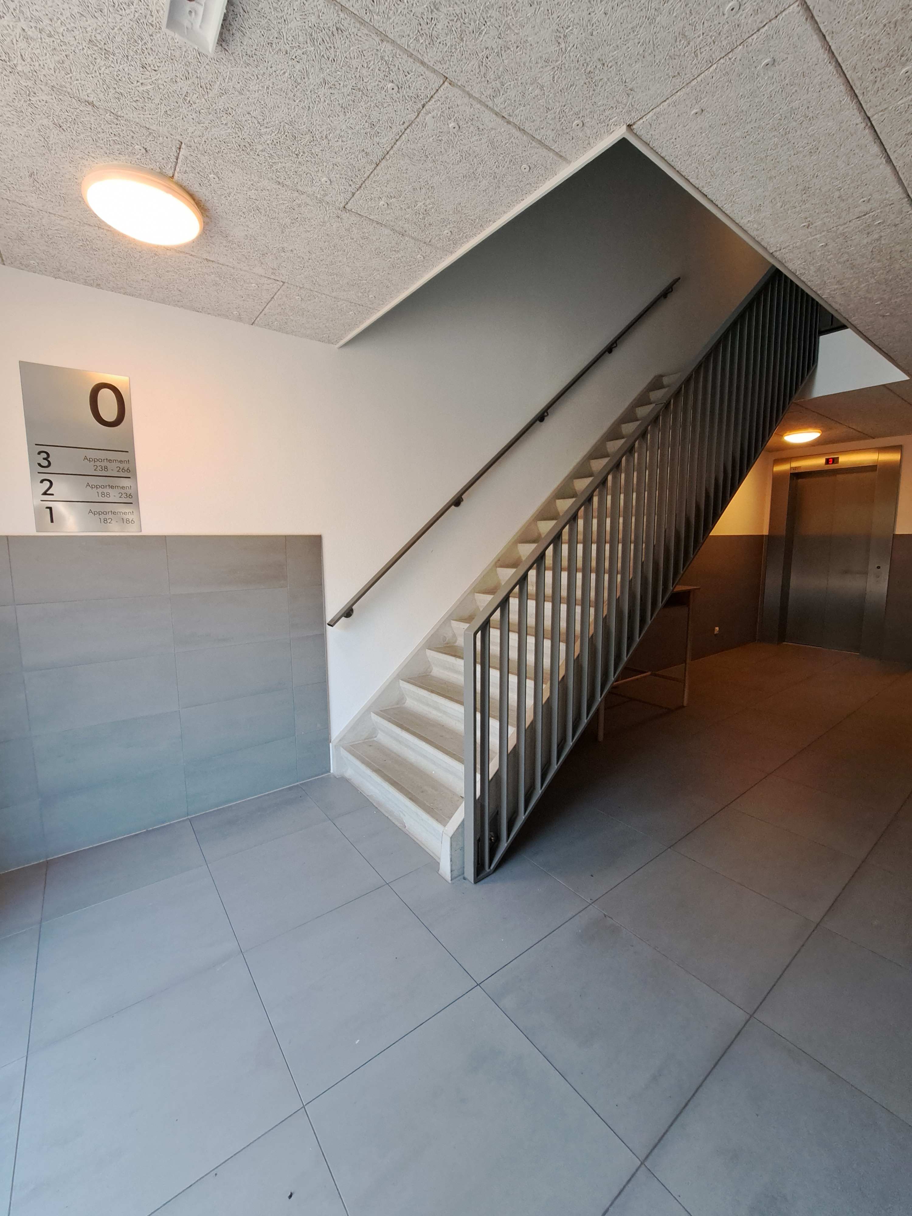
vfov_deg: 106.2
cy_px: 608
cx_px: 456
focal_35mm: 13
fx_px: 457
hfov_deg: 89.9
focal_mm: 1.74
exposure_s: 1/50
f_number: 2.2
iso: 200
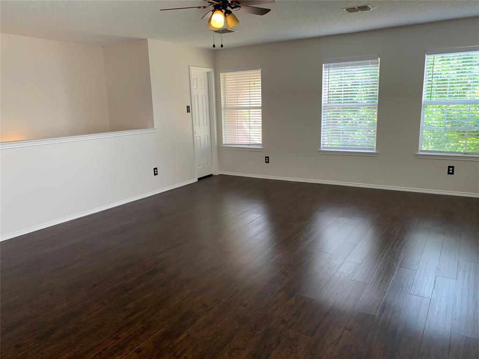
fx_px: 360
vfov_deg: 53.1
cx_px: 240
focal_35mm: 26
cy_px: 180
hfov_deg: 67.3
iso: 100
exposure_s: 1/115
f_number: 1.8
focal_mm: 4.25
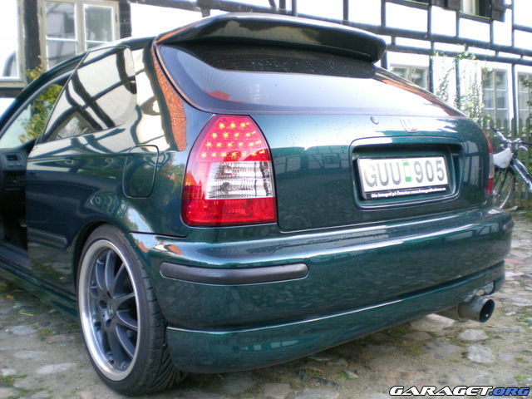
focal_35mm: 38
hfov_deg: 49.0
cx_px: 266
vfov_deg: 37.7
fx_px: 584
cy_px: 200
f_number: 3.1
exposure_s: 1/54.2
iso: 200
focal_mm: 6.3
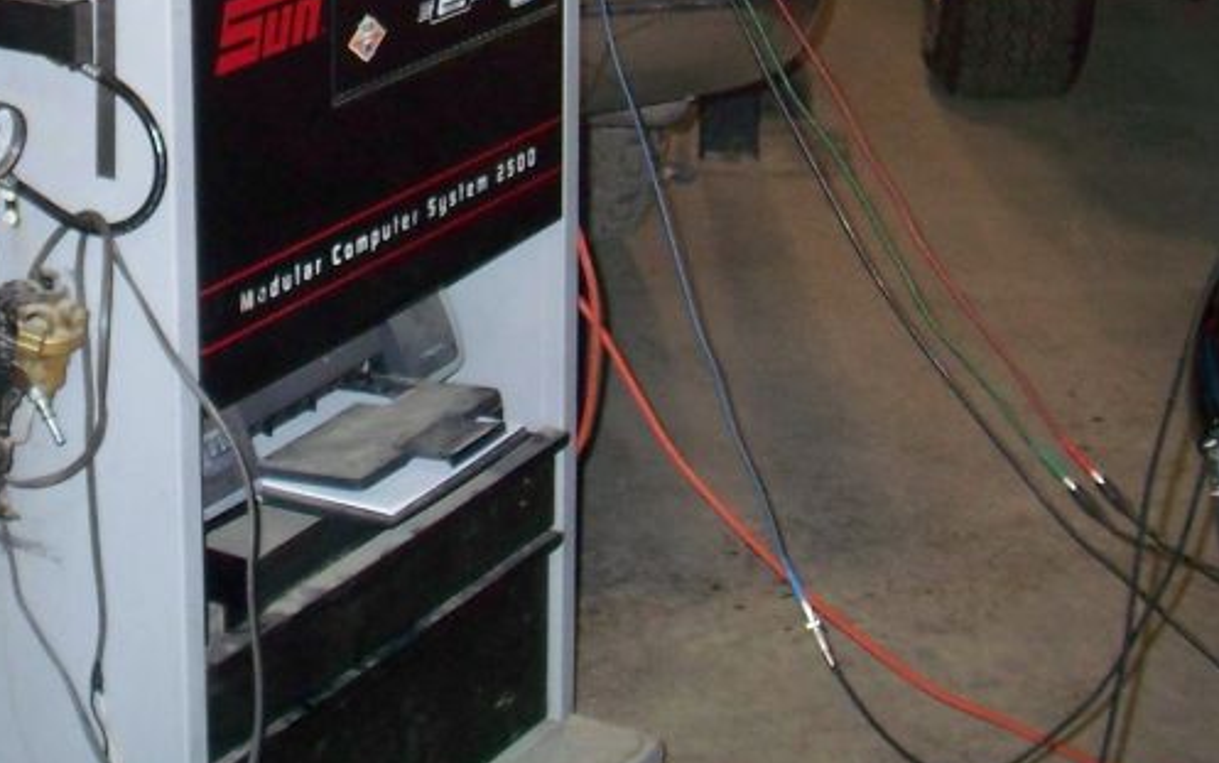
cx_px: 243
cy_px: -110
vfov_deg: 15.3
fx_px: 2758
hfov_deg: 24.5
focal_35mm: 83
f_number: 3.9
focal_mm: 6.3
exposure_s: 1/60
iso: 200
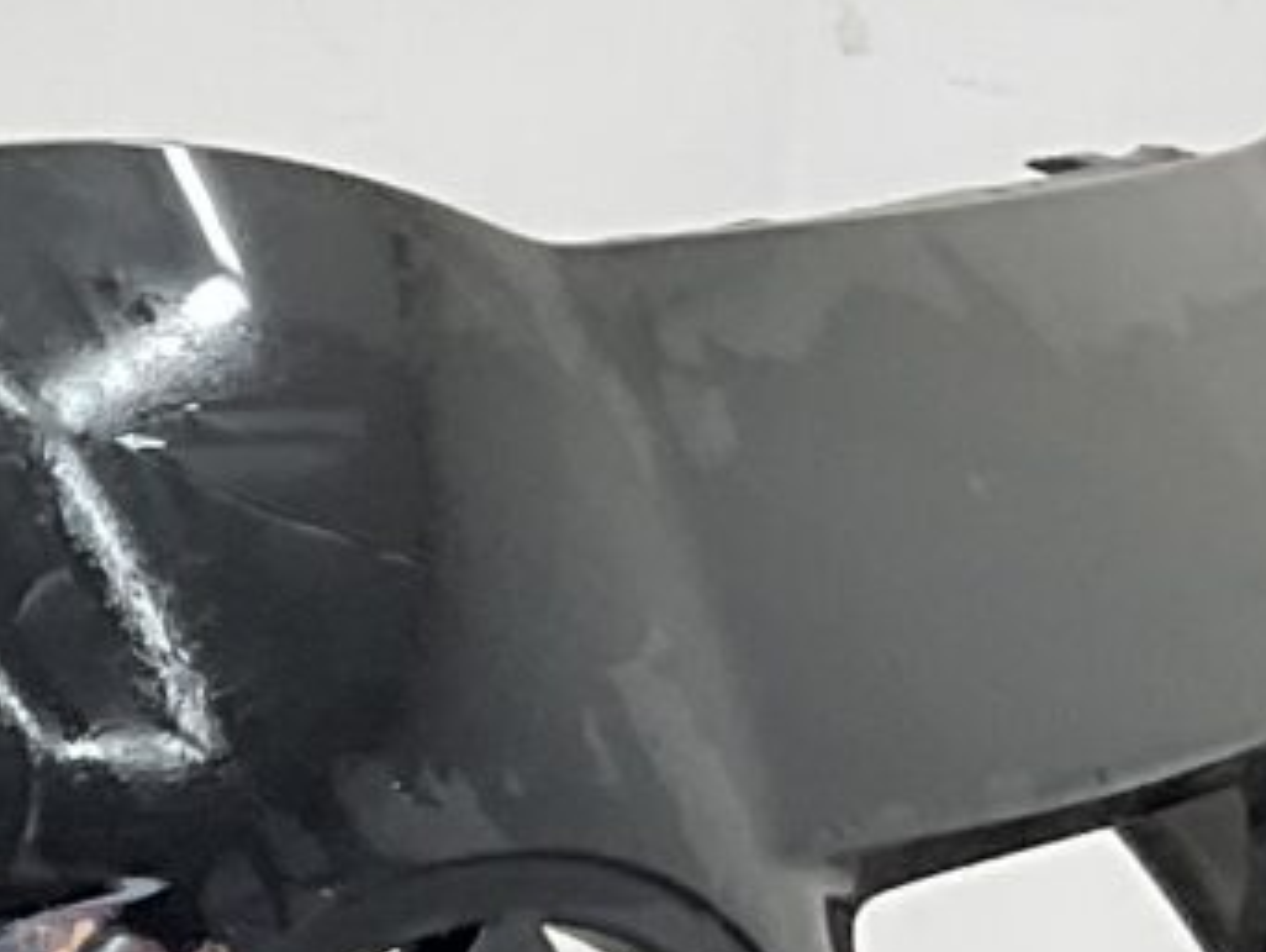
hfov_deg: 8.0
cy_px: 1893
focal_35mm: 217
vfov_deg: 6.6
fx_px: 7942
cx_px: -2295
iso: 25
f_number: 1.8
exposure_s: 1/120
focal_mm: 3
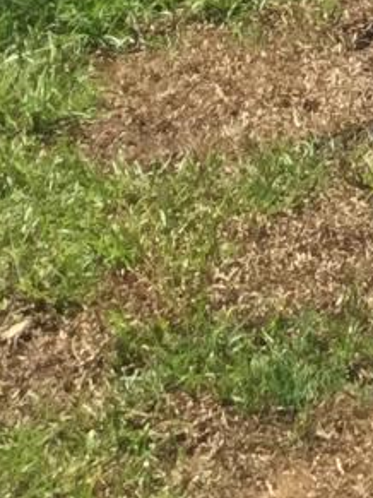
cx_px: 1270
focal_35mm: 213
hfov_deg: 6.2
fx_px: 3062
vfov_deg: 8.6
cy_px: -608
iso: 25
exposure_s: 1/831
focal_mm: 3.3
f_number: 2.4
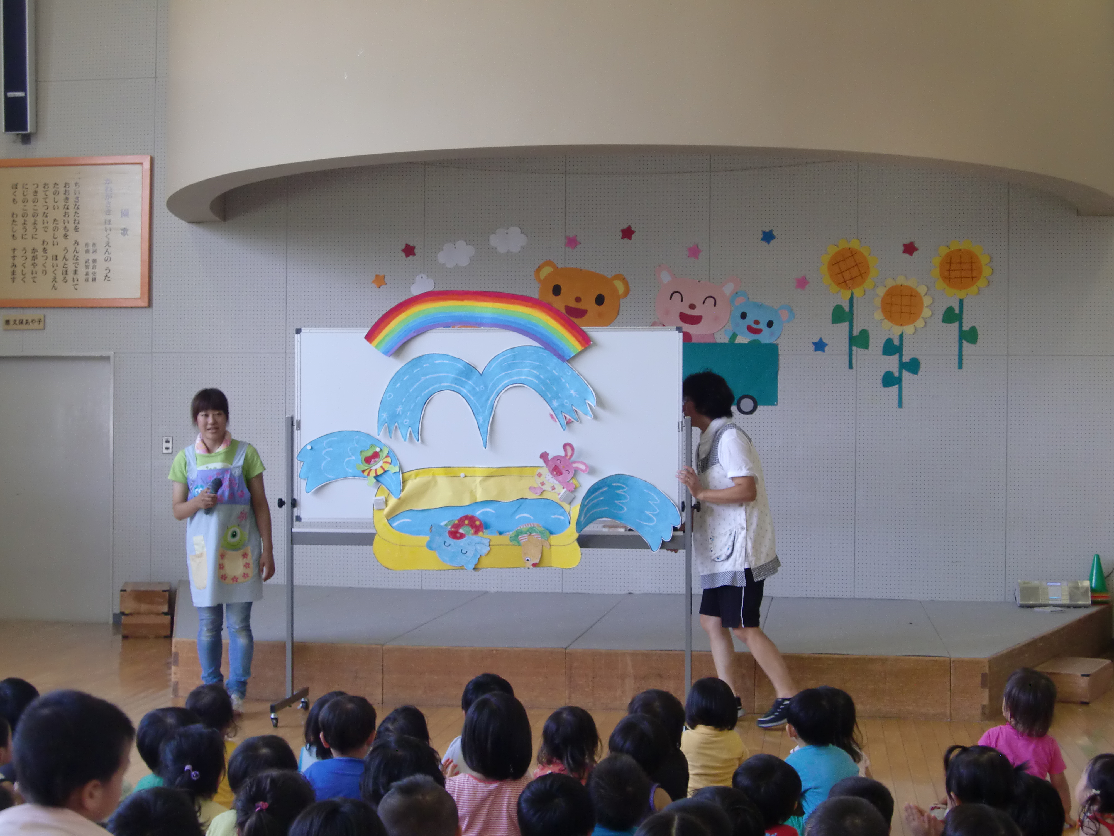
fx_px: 1770
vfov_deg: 26.6
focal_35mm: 55
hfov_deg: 34.9
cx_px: 557
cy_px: 418
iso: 200
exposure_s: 1/60
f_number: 3.6
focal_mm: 9.8
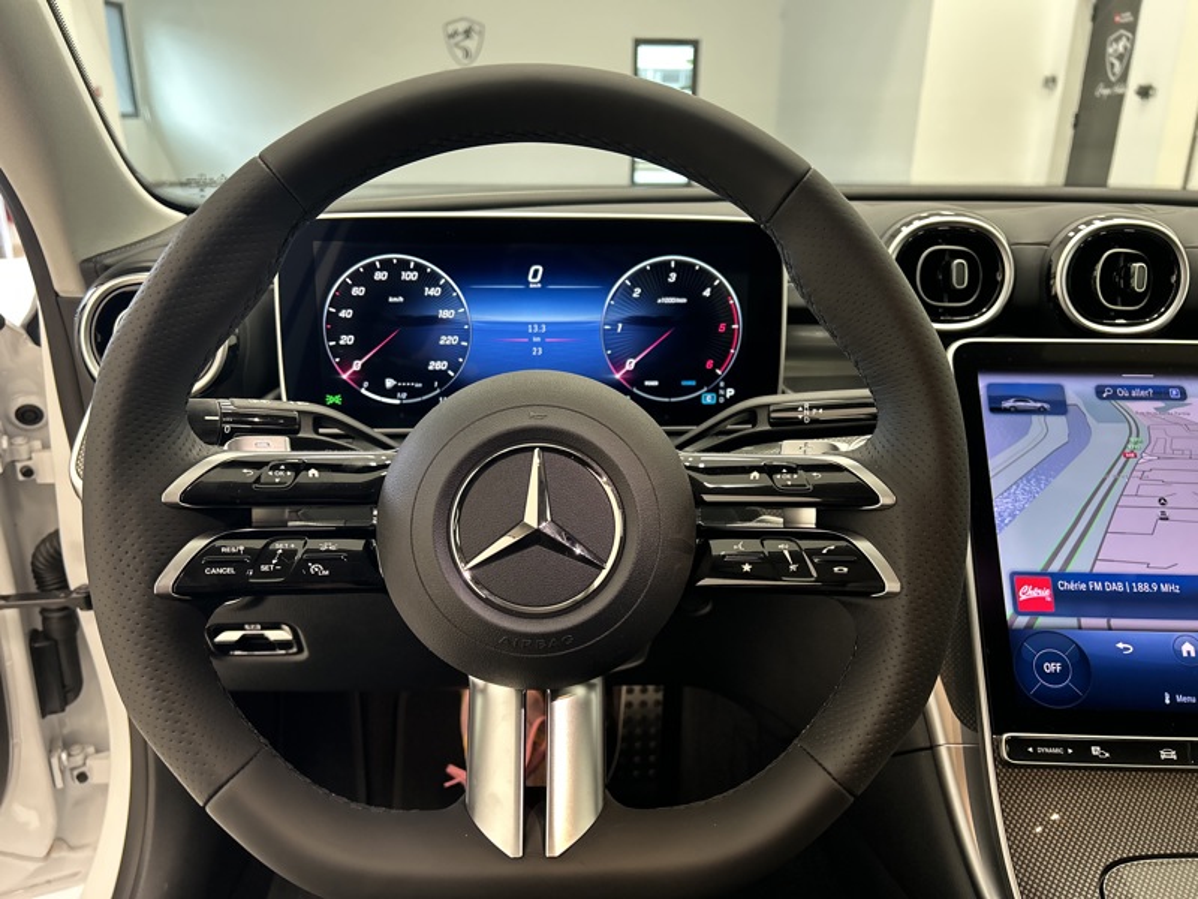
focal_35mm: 26
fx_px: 900
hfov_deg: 67.3
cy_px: 450
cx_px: 599
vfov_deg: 53.1
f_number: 1.5
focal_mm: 5.7
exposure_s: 1/60
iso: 200
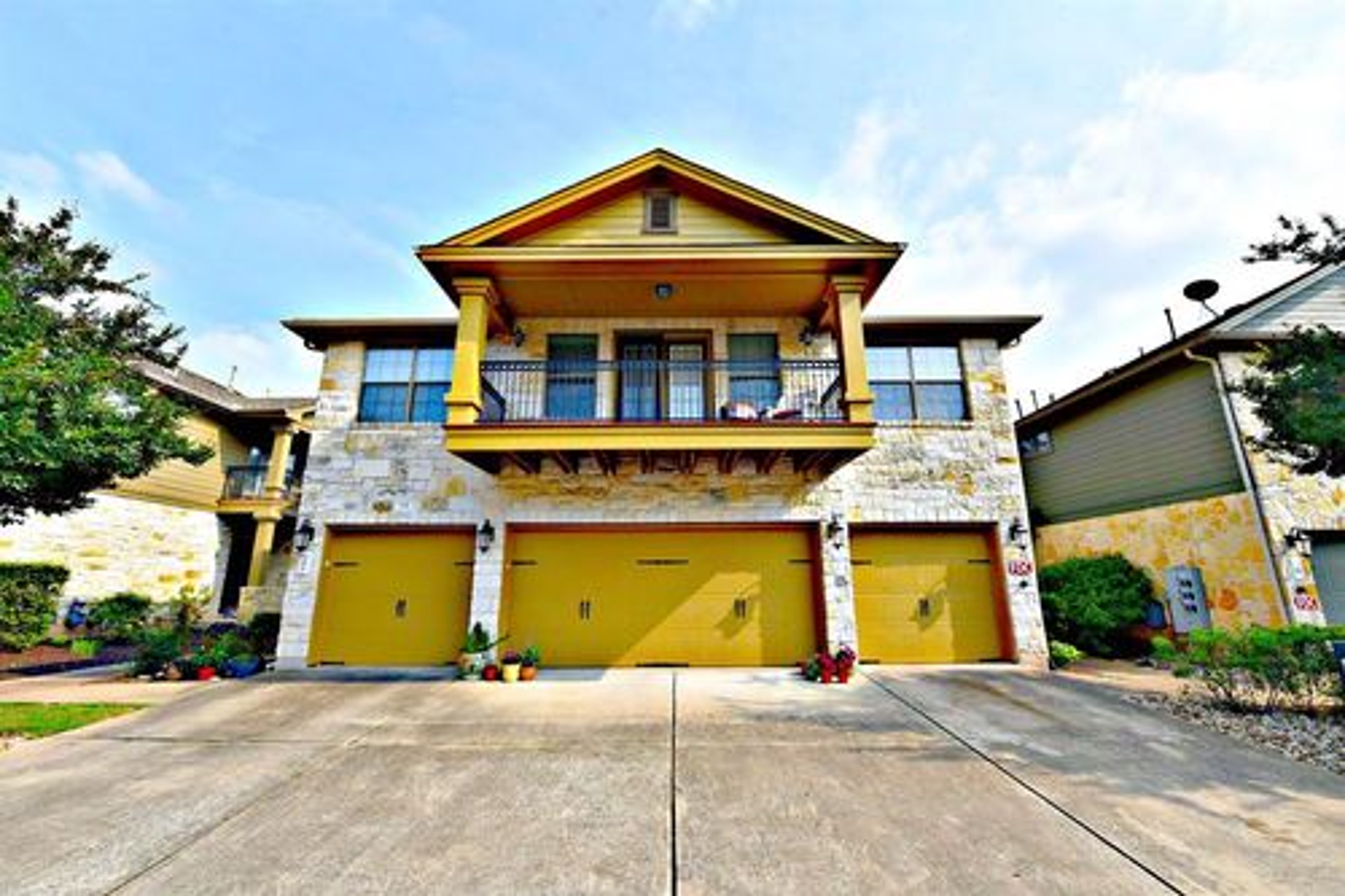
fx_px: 523
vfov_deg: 81.2
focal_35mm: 14
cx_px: 672
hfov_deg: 104.3
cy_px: 448
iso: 200
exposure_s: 1/400
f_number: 10
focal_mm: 14
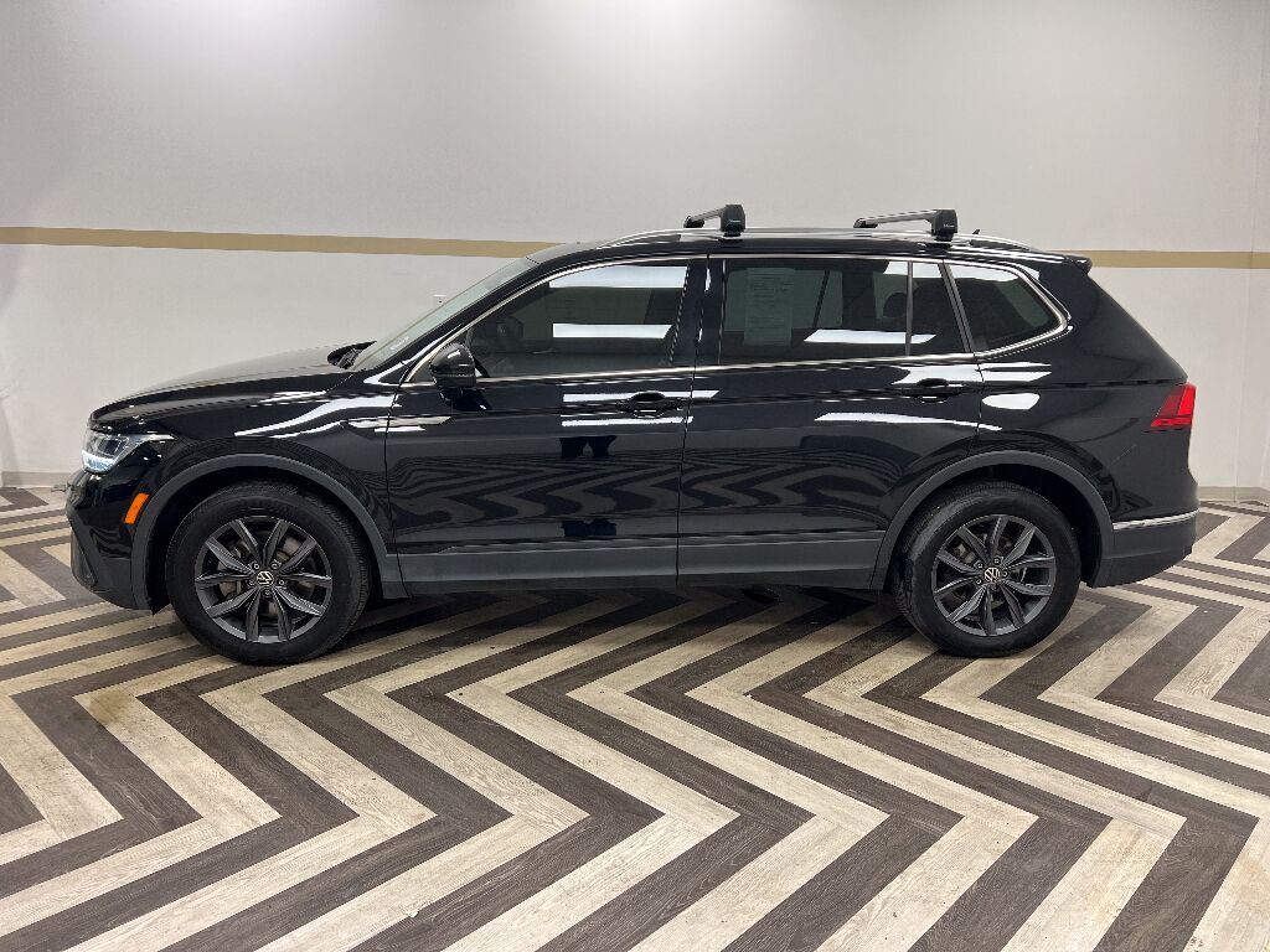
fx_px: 954
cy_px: 476
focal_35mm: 26
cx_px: 635
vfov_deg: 53.1
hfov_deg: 67.3
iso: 100
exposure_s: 1/120
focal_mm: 5.7
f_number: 1.5
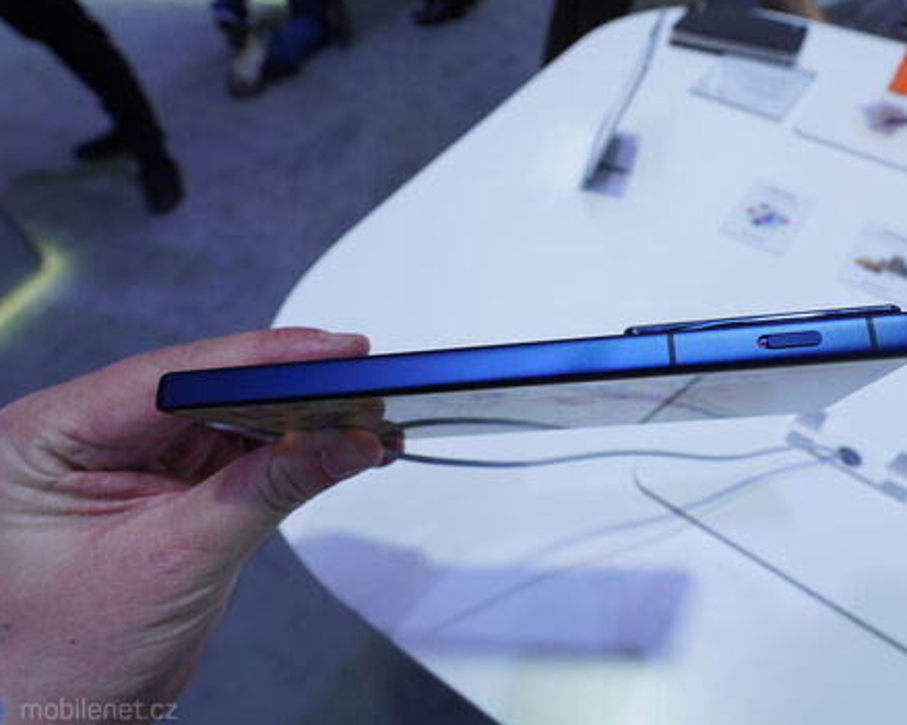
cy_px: 327
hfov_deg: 74.4
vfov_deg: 63.8
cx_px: 576
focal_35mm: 22
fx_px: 581
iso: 200
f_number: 5
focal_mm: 11
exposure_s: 1/160
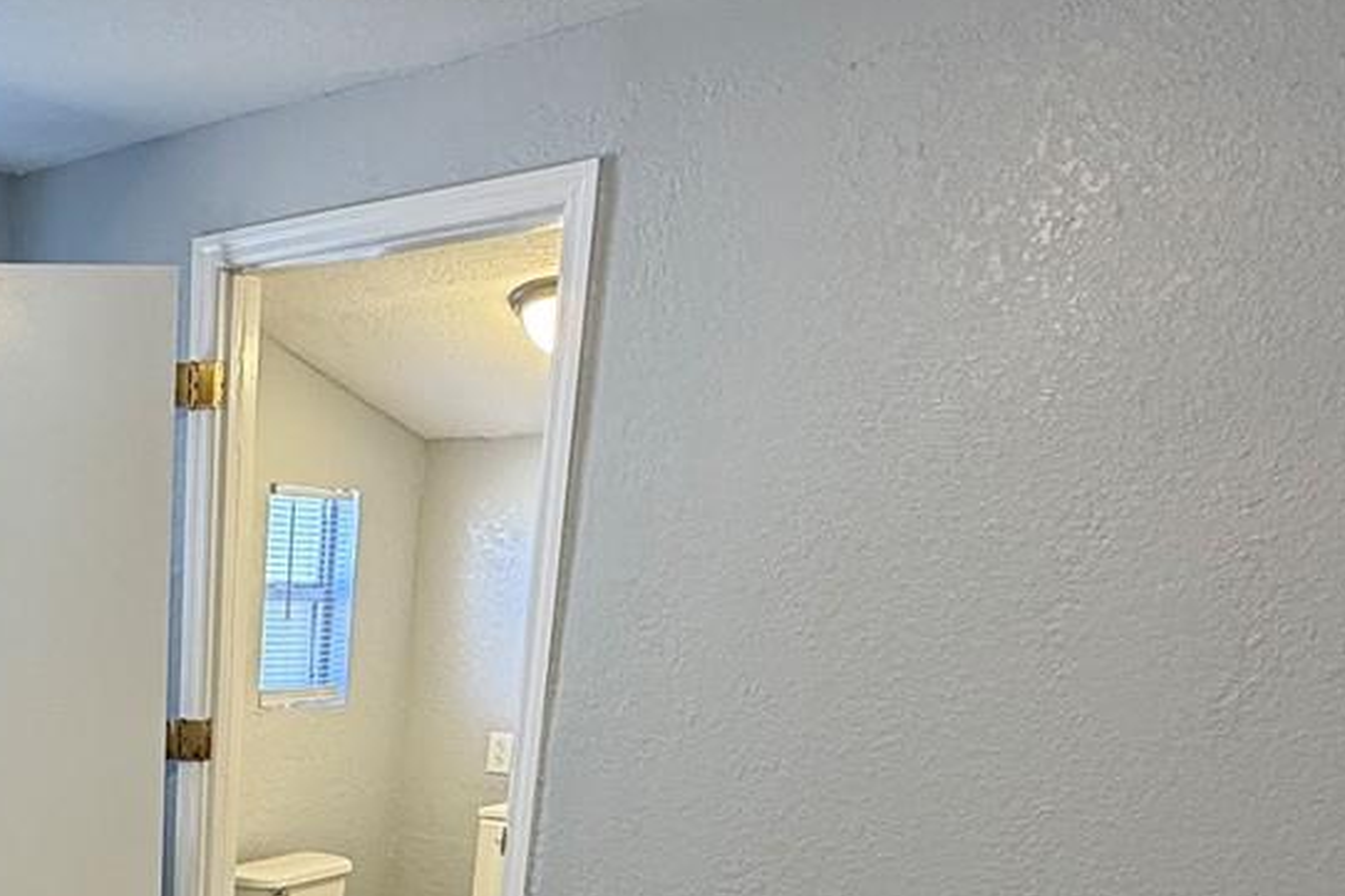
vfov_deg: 27.0
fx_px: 1606
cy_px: 1114
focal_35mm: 43
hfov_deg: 40.1
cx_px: 7
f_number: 2.2
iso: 200
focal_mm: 2.22
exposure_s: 1/60
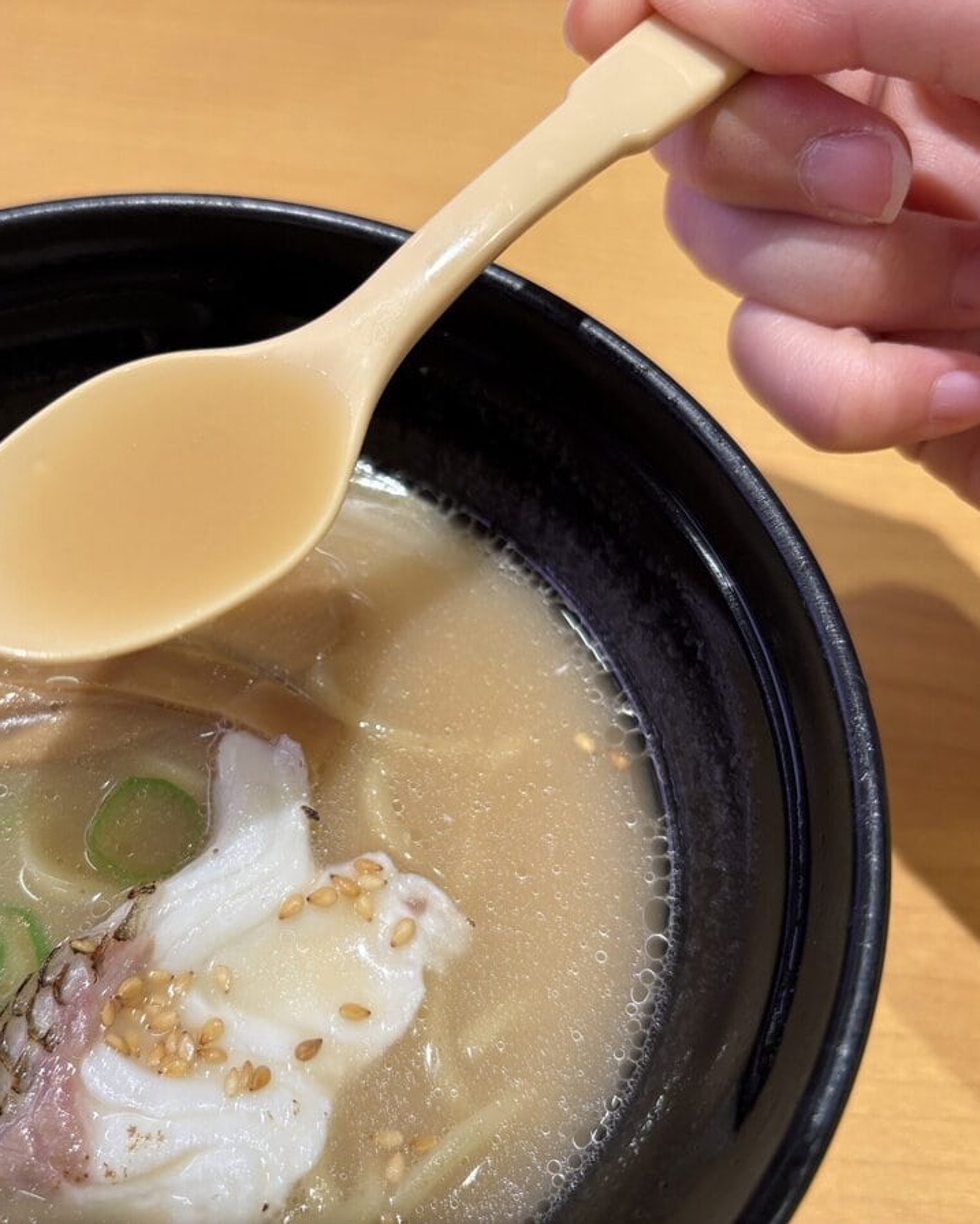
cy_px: 611
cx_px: 324
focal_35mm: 34
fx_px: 1232
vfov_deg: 52.8
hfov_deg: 42.8
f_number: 1.6
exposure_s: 1/100
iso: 80
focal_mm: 5.96
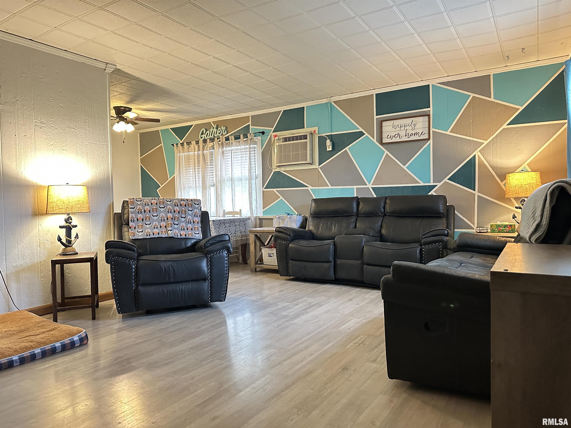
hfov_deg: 71.6
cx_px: 286
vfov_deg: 56.8
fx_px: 396
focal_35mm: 24
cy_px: 214
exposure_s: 1/40
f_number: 1.78
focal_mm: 6.86
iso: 1000
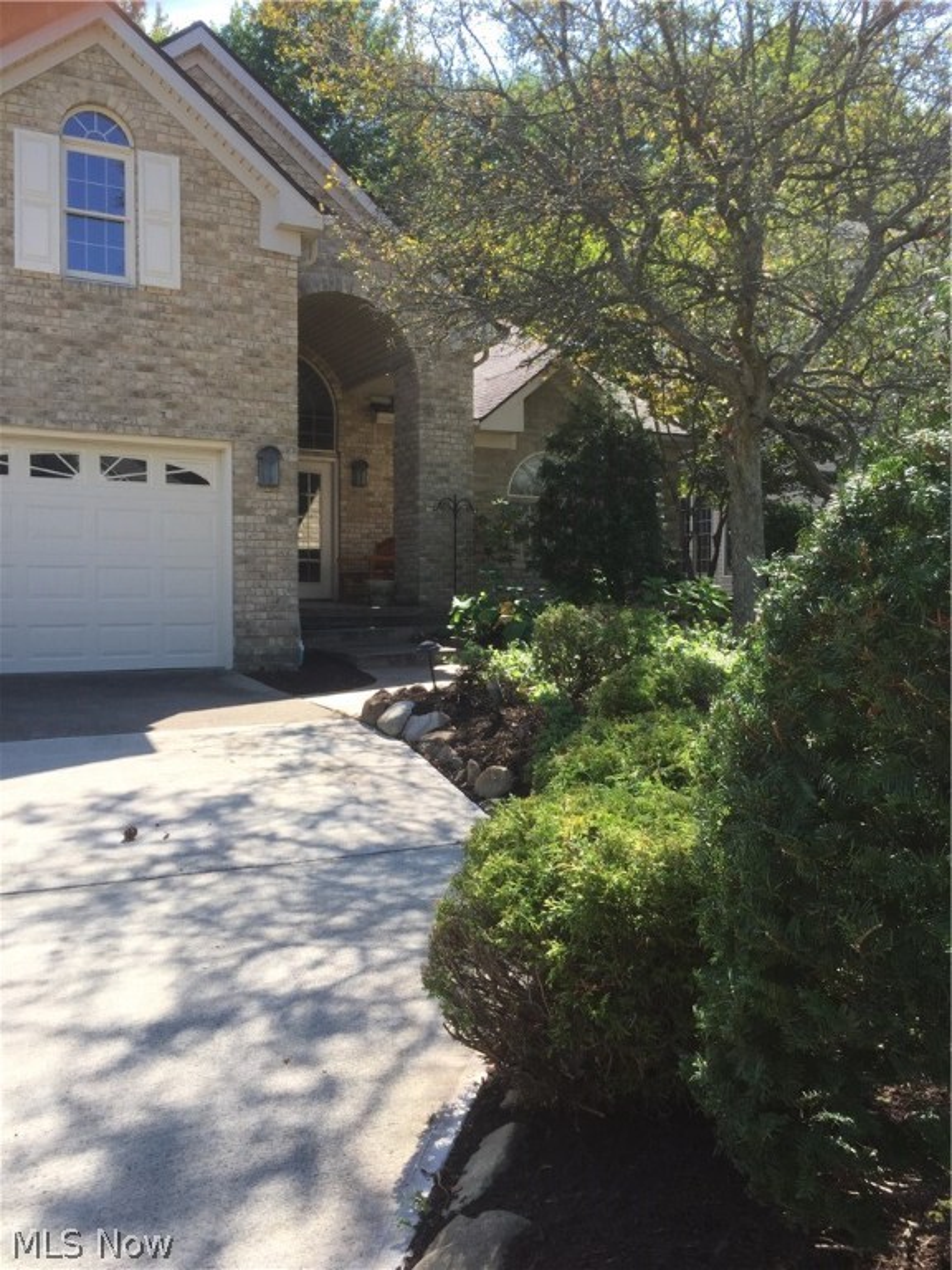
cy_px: 635
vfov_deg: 61.7
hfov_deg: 48.2
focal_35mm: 29
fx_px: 1063
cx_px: 476
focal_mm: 4.15
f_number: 2.2
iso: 32
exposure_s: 1/694
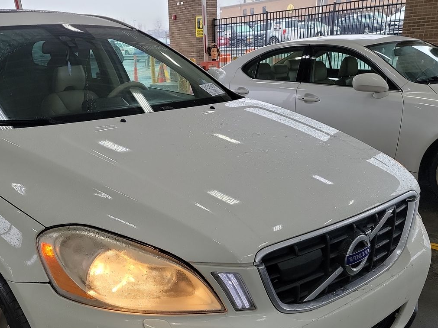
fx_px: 481
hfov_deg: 48.2
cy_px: 238
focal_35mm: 38
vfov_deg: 37.0
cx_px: 149
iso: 65
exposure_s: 1/59
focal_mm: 6.7
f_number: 1.8
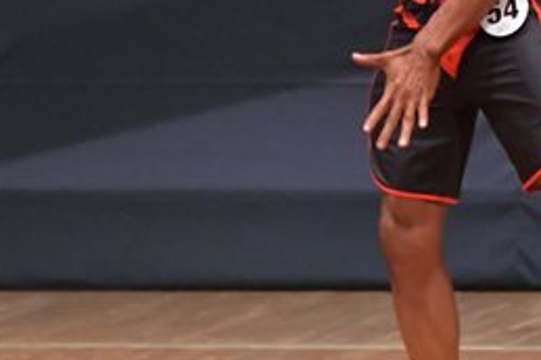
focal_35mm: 854
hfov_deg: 2.4
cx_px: 544
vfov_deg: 1.6
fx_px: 12817
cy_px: 61
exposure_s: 1/400
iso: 6400
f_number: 5.6
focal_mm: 190
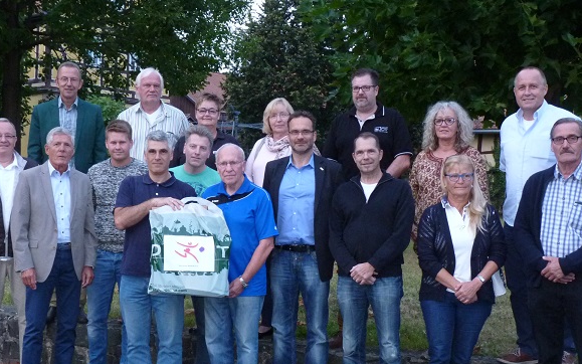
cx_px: 264
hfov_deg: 38.8
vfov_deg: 24.8
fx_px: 825
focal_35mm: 52
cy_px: 233
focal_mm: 6.6
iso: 320
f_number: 3
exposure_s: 1/30
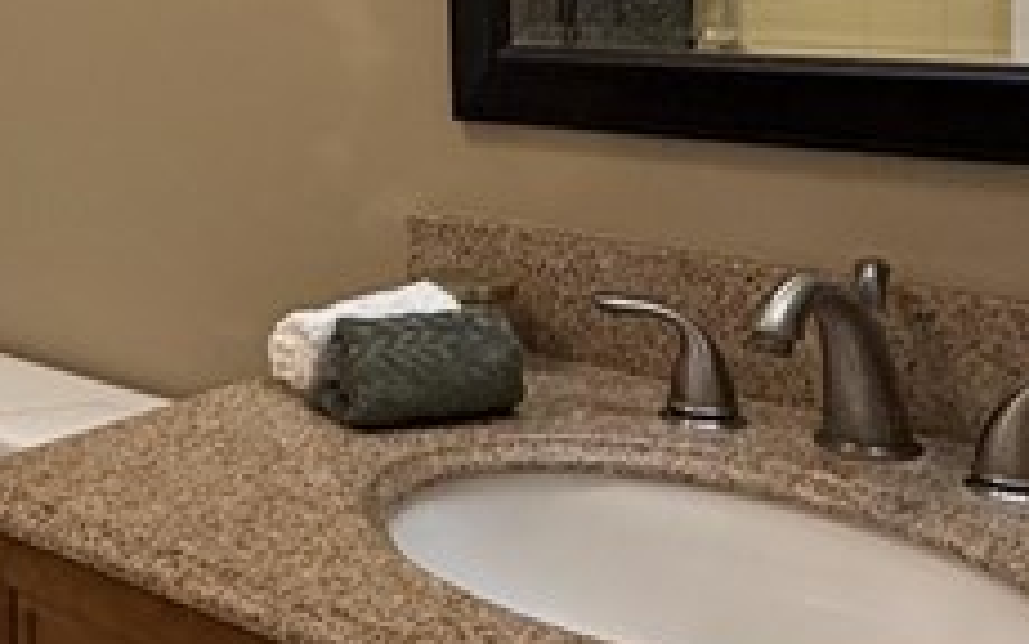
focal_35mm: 62
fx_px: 1740
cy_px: -22
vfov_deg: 20.2
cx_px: -18
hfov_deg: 30.5
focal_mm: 2.22
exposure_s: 1/120
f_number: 2.2
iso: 160
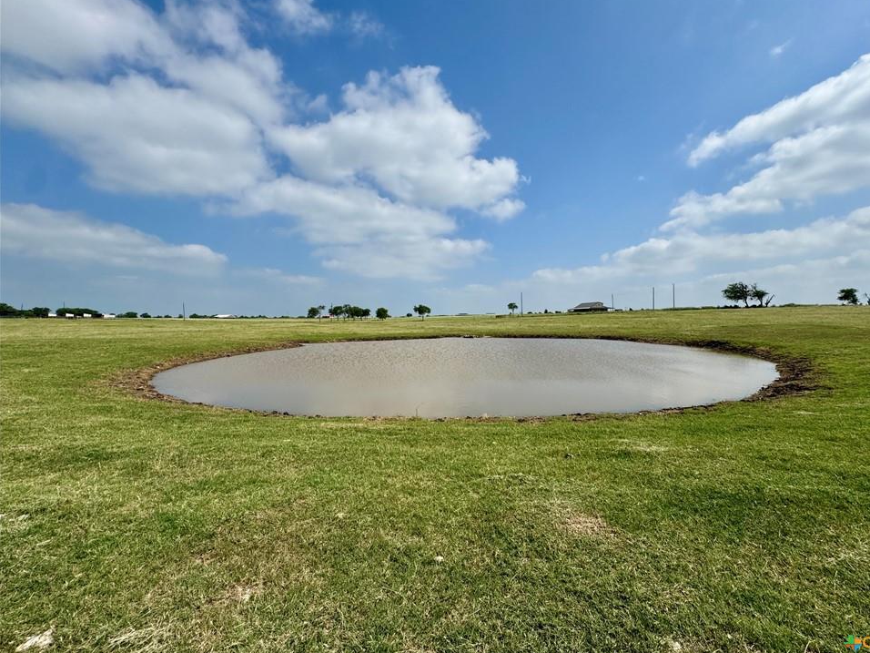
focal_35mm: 15
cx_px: 465
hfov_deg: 98.0
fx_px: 377
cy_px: 314
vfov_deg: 81.7
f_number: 2.2
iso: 50
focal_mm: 2.22
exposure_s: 1/3906
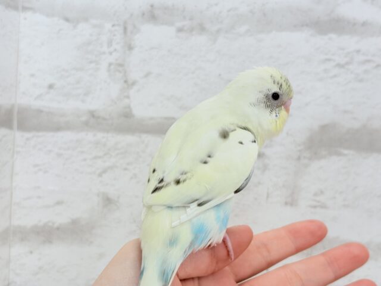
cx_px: 190
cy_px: 143
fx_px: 572
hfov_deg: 36.8
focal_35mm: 52
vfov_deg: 28.0
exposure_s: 1/50
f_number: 1.6
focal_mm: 5.96
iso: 32
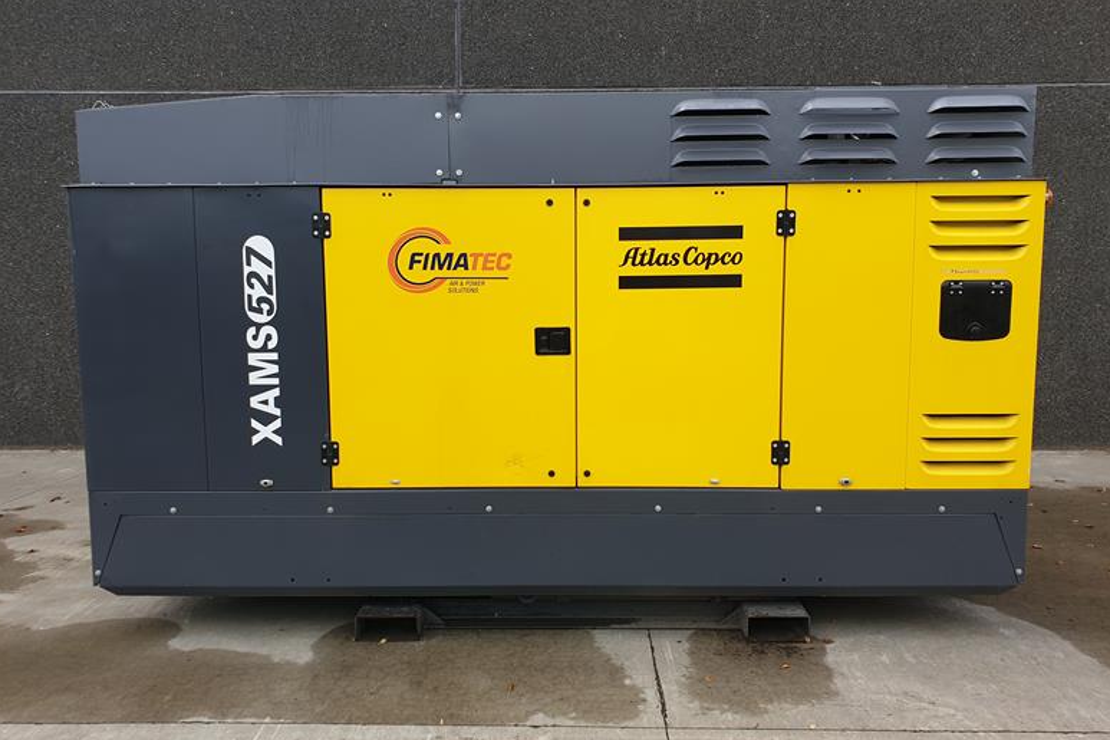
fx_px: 863
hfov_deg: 65.5
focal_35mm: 28
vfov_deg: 46.4
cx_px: 561
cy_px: 371
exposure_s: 1/596
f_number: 2.4
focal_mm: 4.3
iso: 50
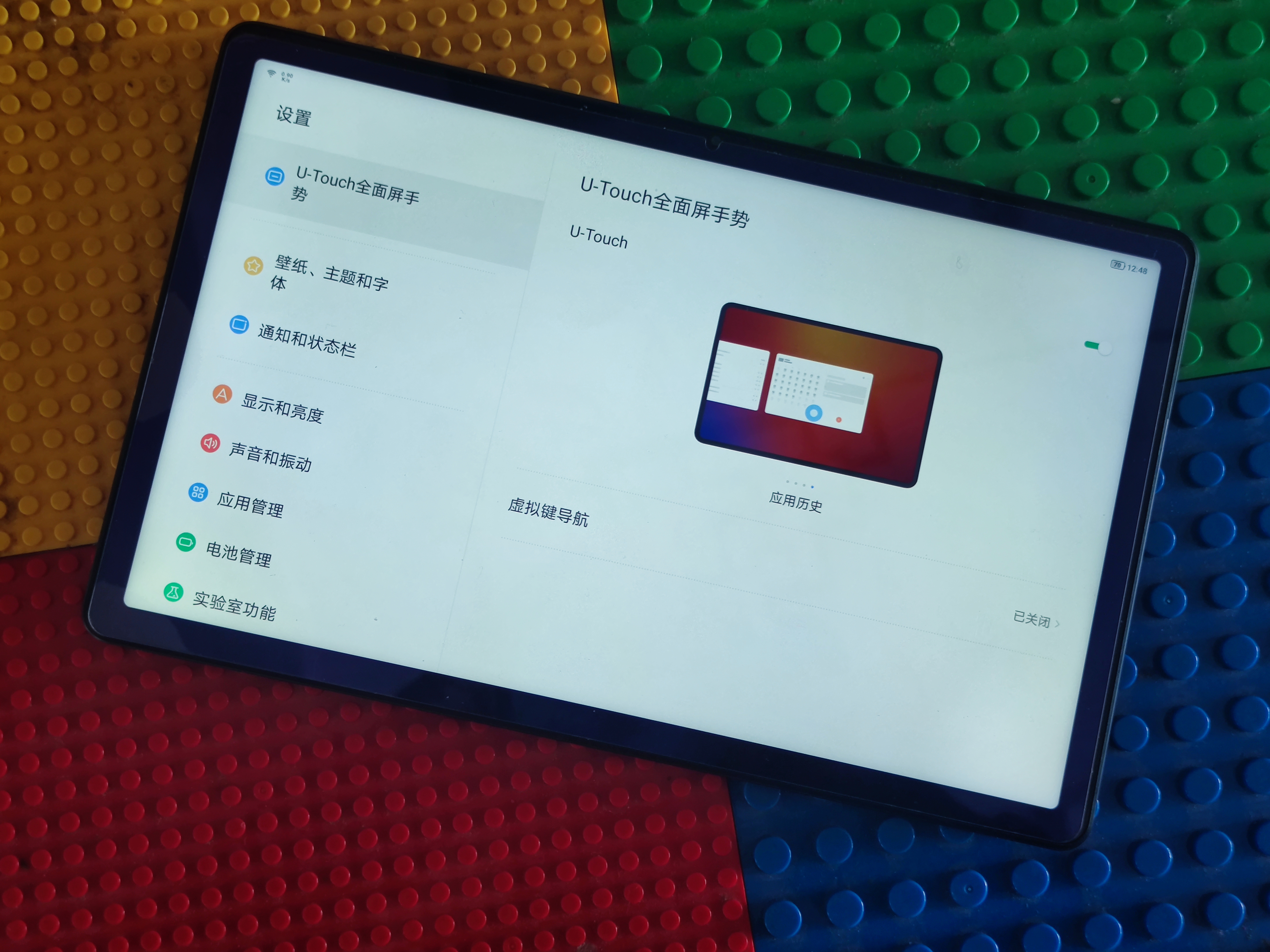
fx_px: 1761
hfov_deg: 39.7
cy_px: 476
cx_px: 635
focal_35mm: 48
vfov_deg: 30.3
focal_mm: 6.72
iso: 210
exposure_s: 1/100
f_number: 1.69
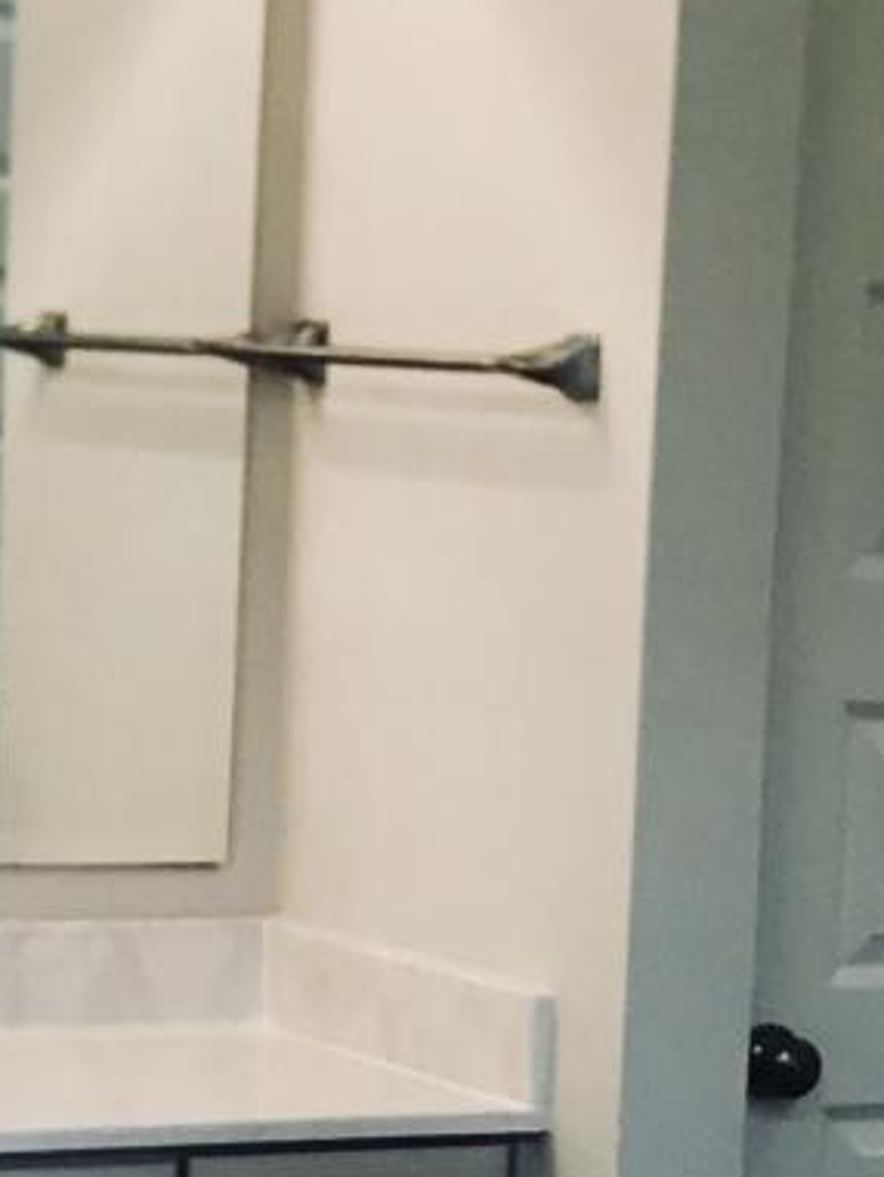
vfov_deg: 13.3
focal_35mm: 147
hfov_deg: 10.1
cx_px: 405
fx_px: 5003
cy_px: 1124
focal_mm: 3.99
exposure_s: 1/40
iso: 25
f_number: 1.8
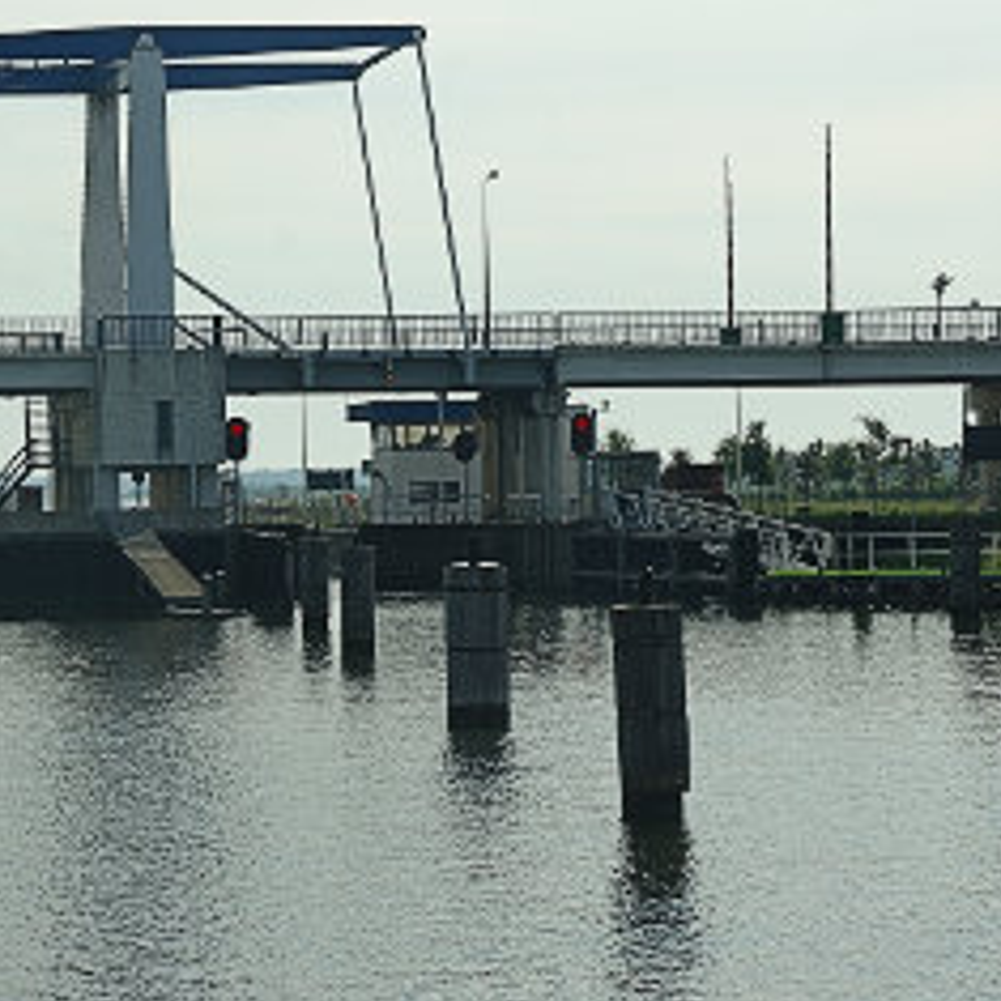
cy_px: 375
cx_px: 155
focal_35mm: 135
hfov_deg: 12.9
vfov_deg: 12.9
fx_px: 4417
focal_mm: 55
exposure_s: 1/250
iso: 100
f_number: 13
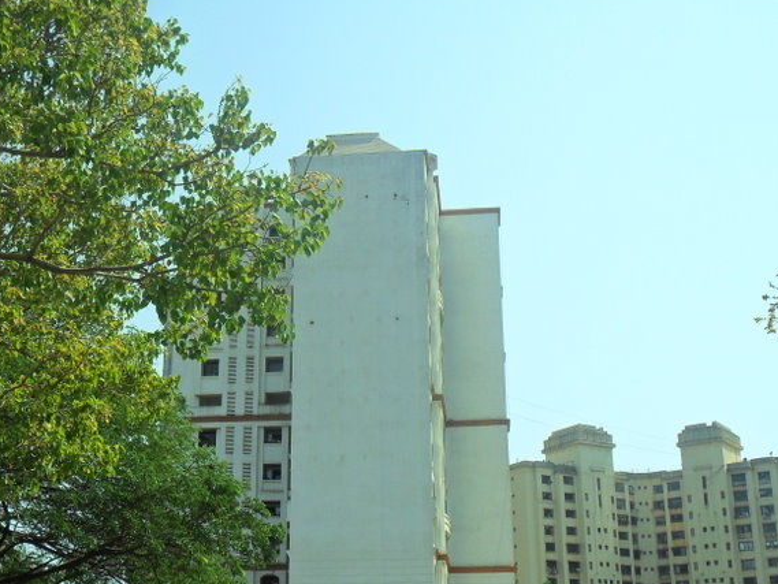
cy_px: 327
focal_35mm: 52
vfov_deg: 28.0
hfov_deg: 36.8
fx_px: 1169
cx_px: 346
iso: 100
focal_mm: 6.6
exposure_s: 1/1000
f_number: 4
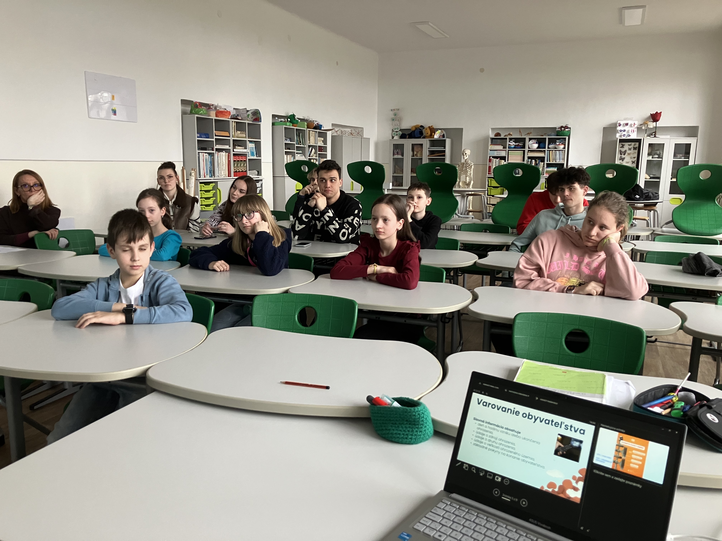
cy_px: 270
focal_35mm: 28
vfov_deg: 49.7
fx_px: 584
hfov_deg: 63.4
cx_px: 361
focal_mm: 3.99
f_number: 1.8
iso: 160
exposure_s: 1/60
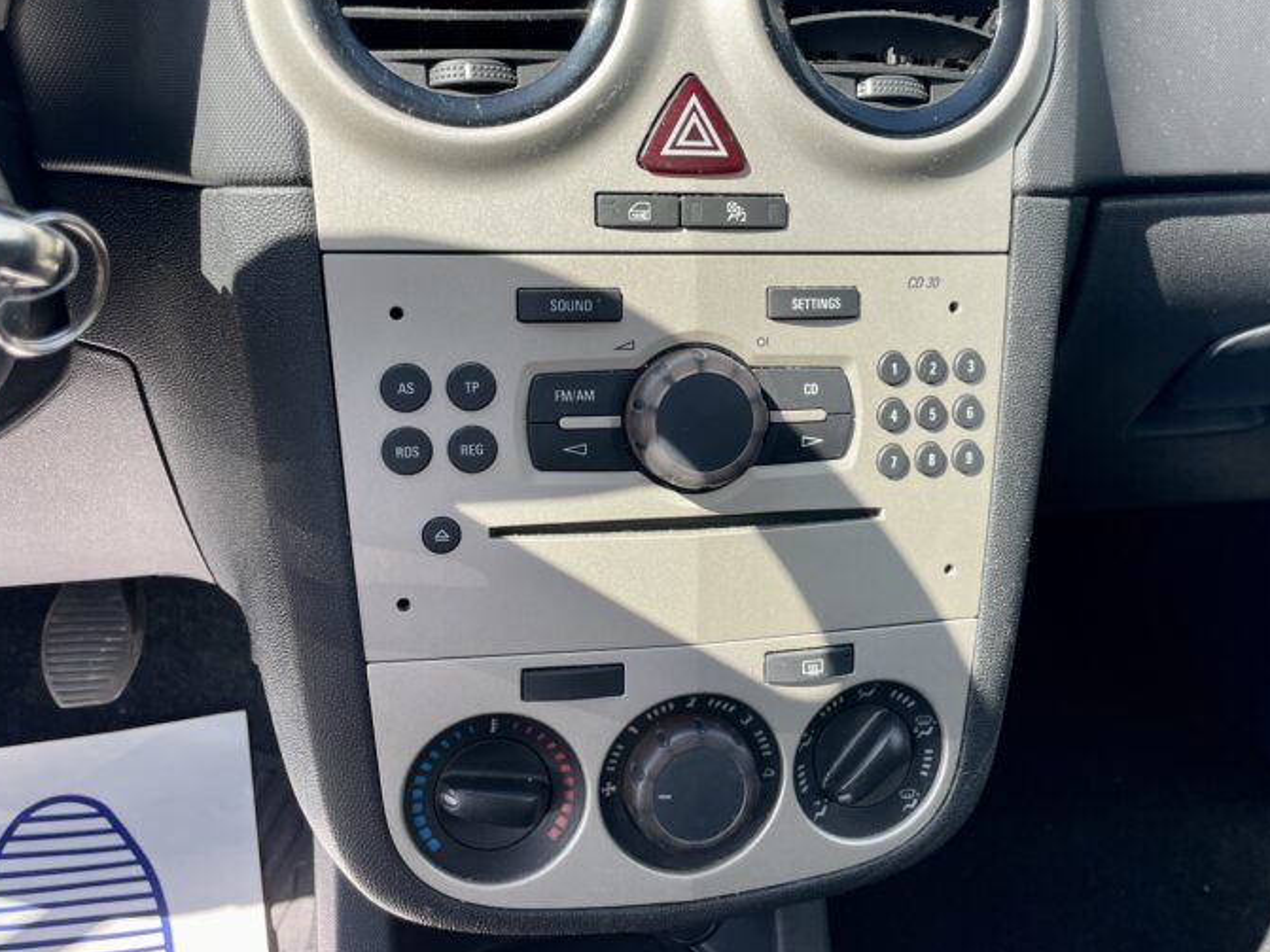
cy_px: 405
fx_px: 1137
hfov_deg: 58.3
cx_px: 674
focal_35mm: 31
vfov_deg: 45.3
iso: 32
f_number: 1.6
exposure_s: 1/615
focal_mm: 4.2
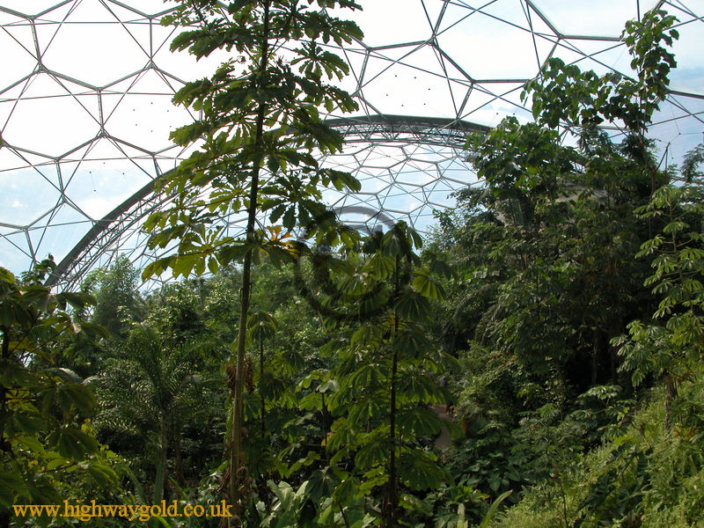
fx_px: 712
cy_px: 264
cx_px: 352
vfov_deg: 40.7
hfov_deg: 52.6
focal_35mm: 35
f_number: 6.3
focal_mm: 8.9
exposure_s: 1/260
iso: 100
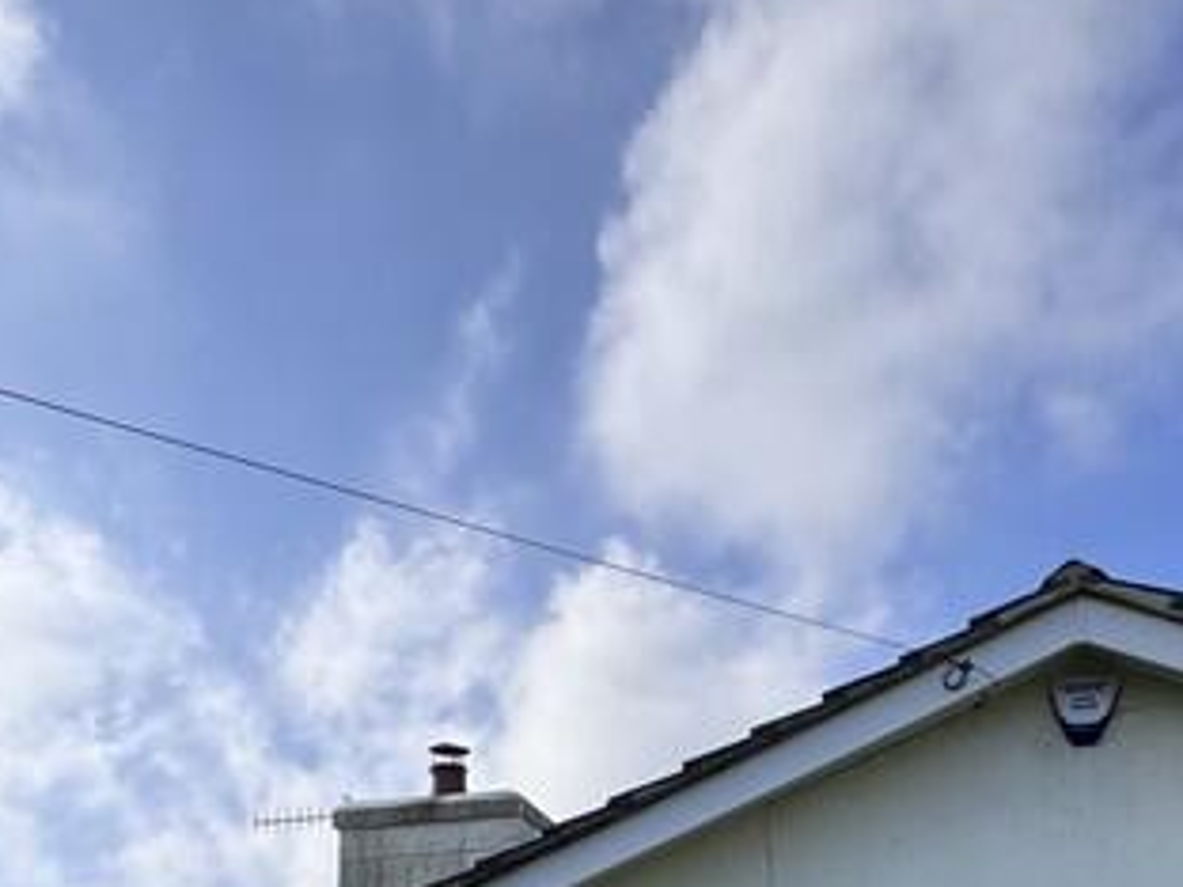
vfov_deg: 26.4
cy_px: 1171
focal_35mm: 46
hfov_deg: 41.1
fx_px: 1572
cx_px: 701
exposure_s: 1/1323
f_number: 2.2
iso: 50
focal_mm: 2.22
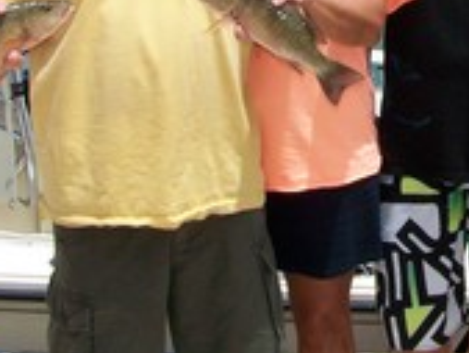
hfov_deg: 21.3
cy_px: 15
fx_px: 1220
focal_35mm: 90
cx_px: 427
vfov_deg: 16.2
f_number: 5.6
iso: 160
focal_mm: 6.3
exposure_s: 1/640
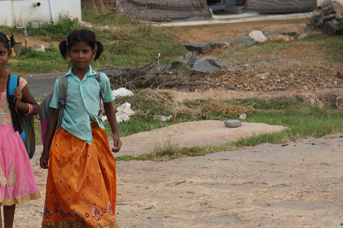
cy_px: 165
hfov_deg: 12.5
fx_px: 1551
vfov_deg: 8.4
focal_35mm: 163
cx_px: 17
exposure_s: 1/200
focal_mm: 55
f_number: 6.3
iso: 100
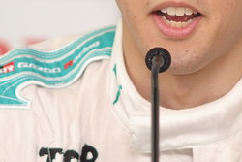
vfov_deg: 1.8
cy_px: -6
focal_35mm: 777
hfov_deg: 2.7
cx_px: 168
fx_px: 5226
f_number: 2.8
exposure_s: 1/125
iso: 400
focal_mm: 180
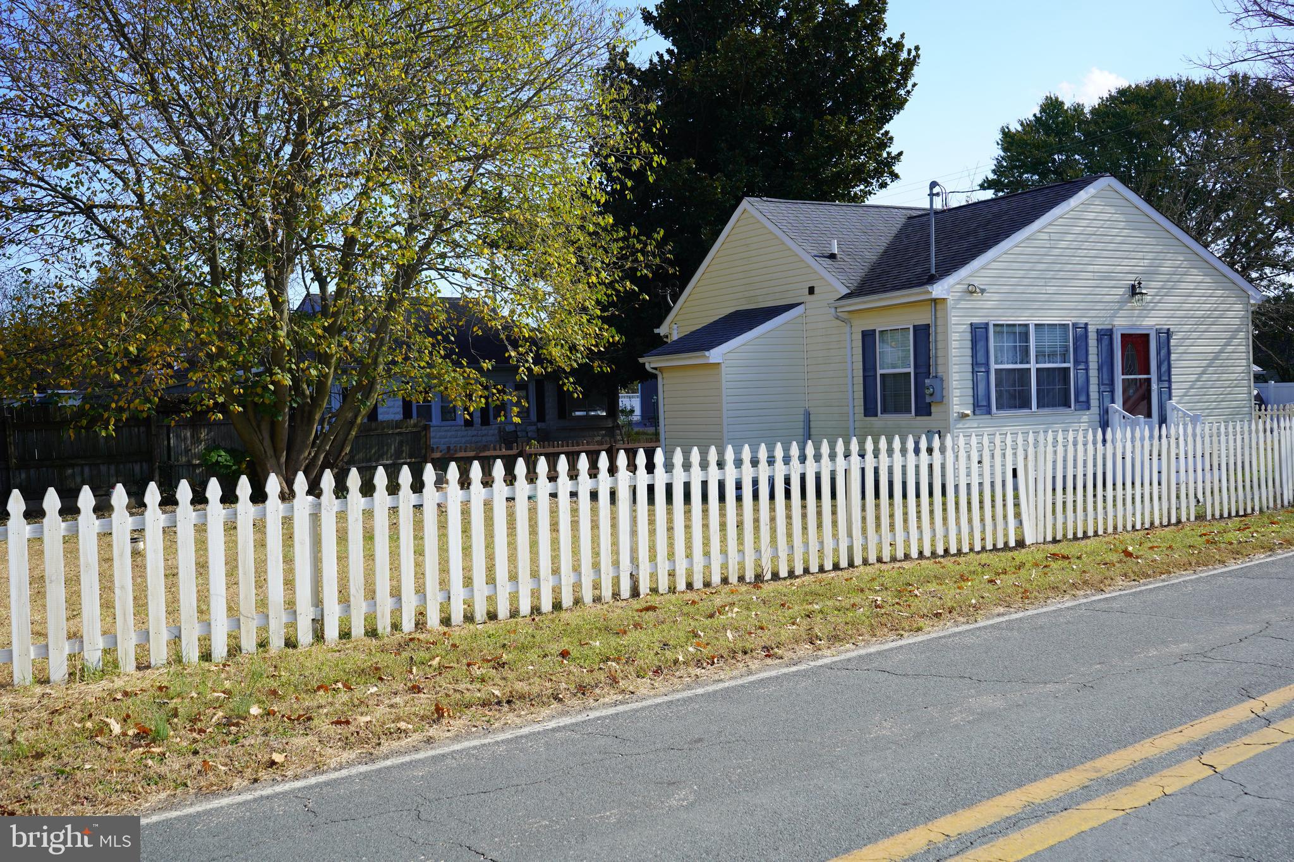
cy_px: 431
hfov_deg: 53.1
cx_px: 647
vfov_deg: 36.9
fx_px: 1294
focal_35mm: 36
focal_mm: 36
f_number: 8
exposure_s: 1/125
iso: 100
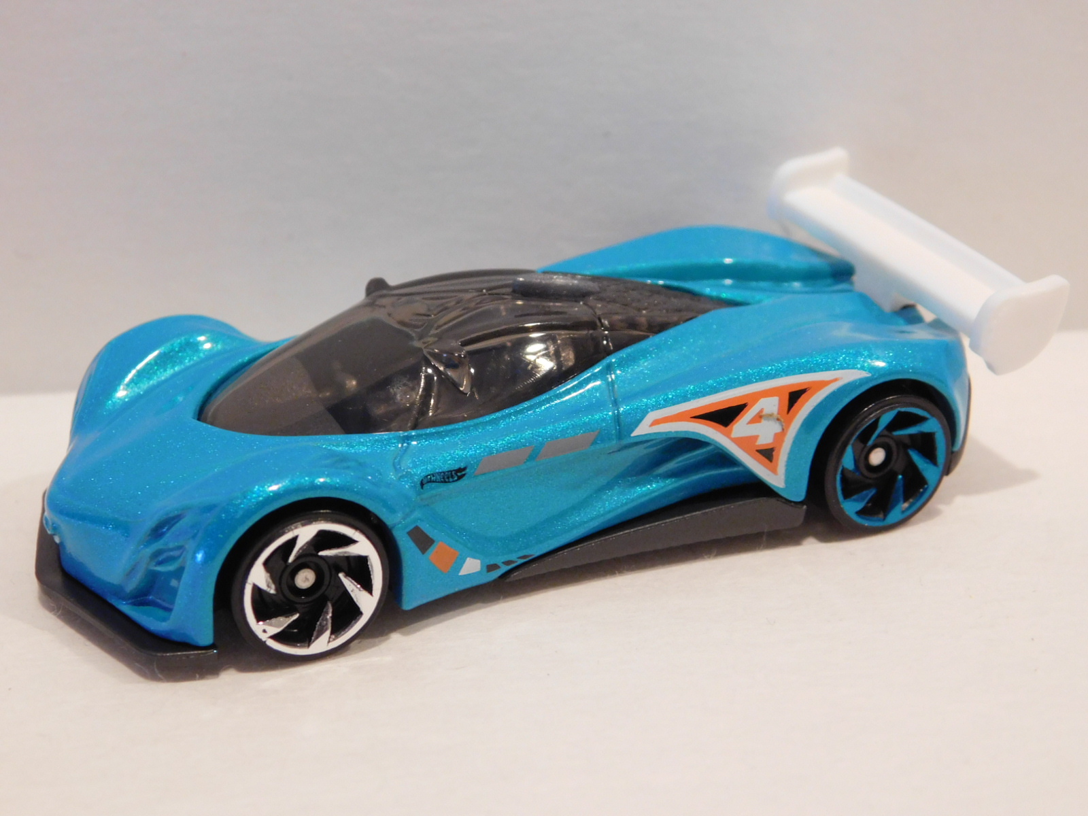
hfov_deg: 27.4
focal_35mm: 71
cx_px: 544
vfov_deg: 20.7
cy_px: 408
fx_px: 2232
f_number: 4.3
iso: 400
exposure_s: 1/13
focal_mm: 12.6
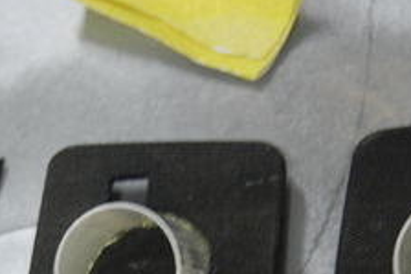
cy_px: 325
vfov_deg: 9.9
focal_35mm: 137
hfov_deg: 14.8
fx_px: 1563
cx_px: 55
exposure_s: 1/13
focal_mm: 32
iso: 800
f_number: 4.5
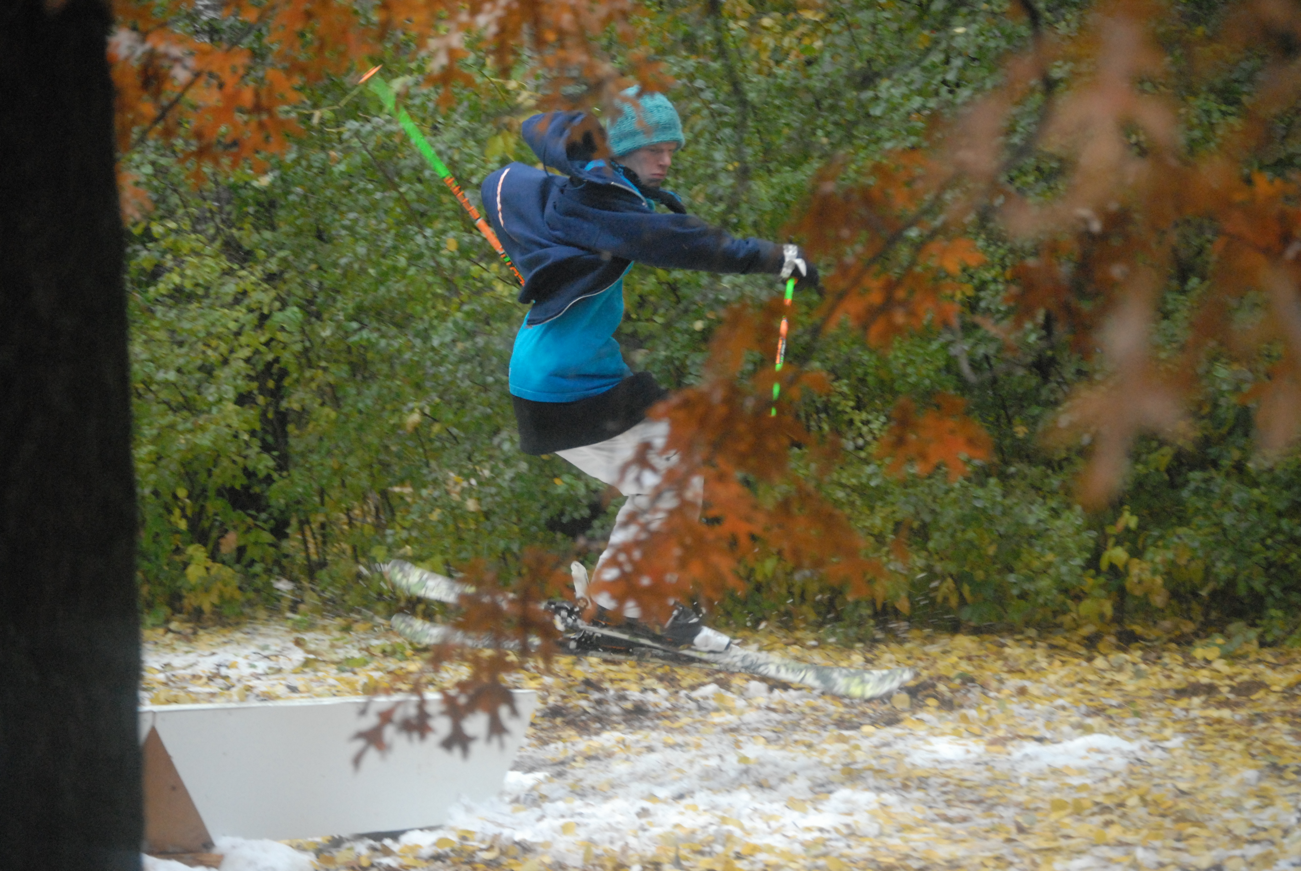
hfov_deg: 15.2
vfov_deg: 10.2
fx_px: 4885
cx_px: 650
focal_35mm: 135
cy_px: 436
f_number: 4.5
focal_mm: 90
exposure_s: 1/200
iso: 1600
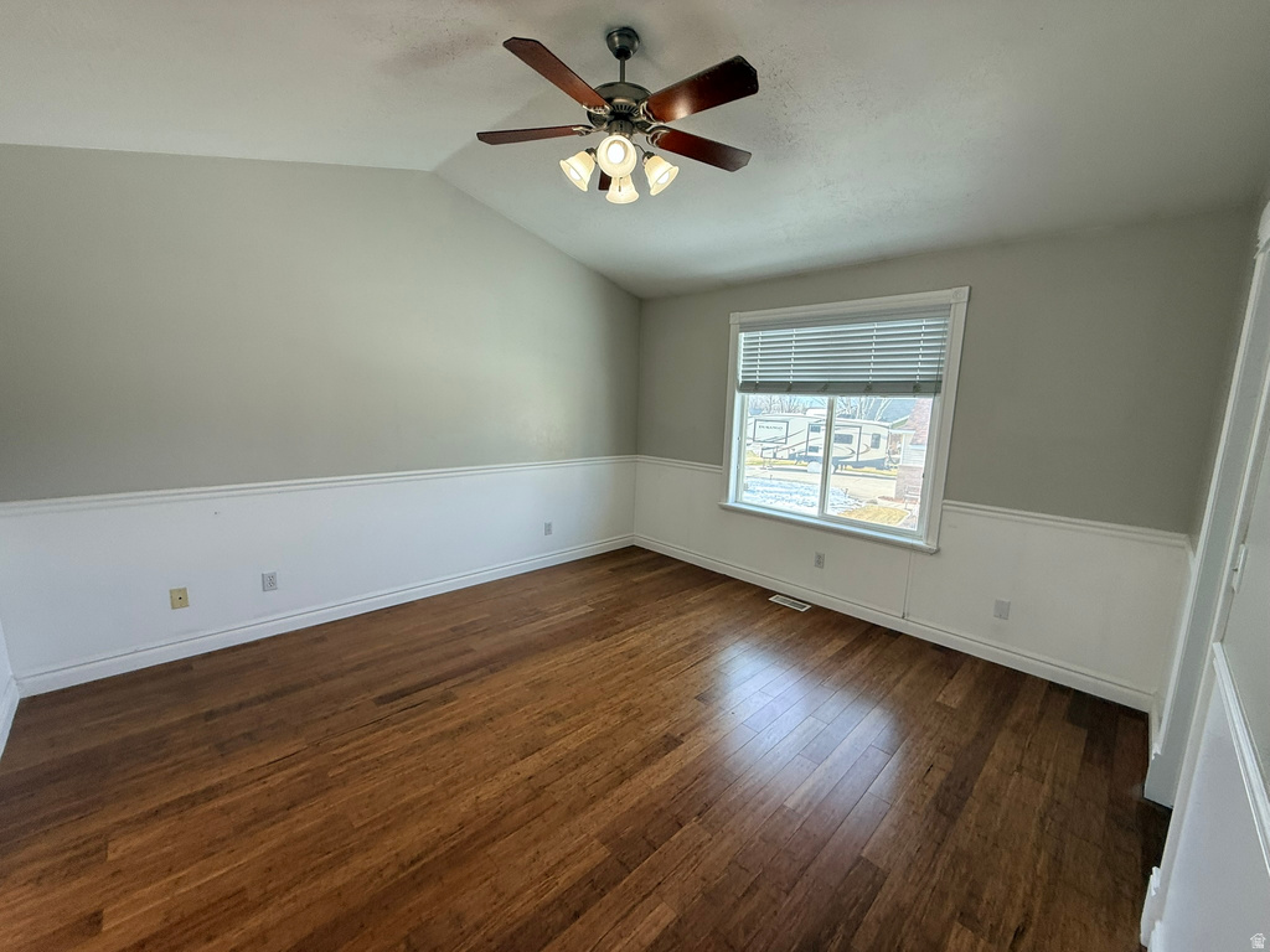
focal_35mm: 14
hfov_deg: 102.1
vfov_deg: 85.7
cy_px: 476
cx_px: 635
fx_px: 514
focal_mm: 2.22
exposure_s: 1/138
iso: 64
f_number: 2.2
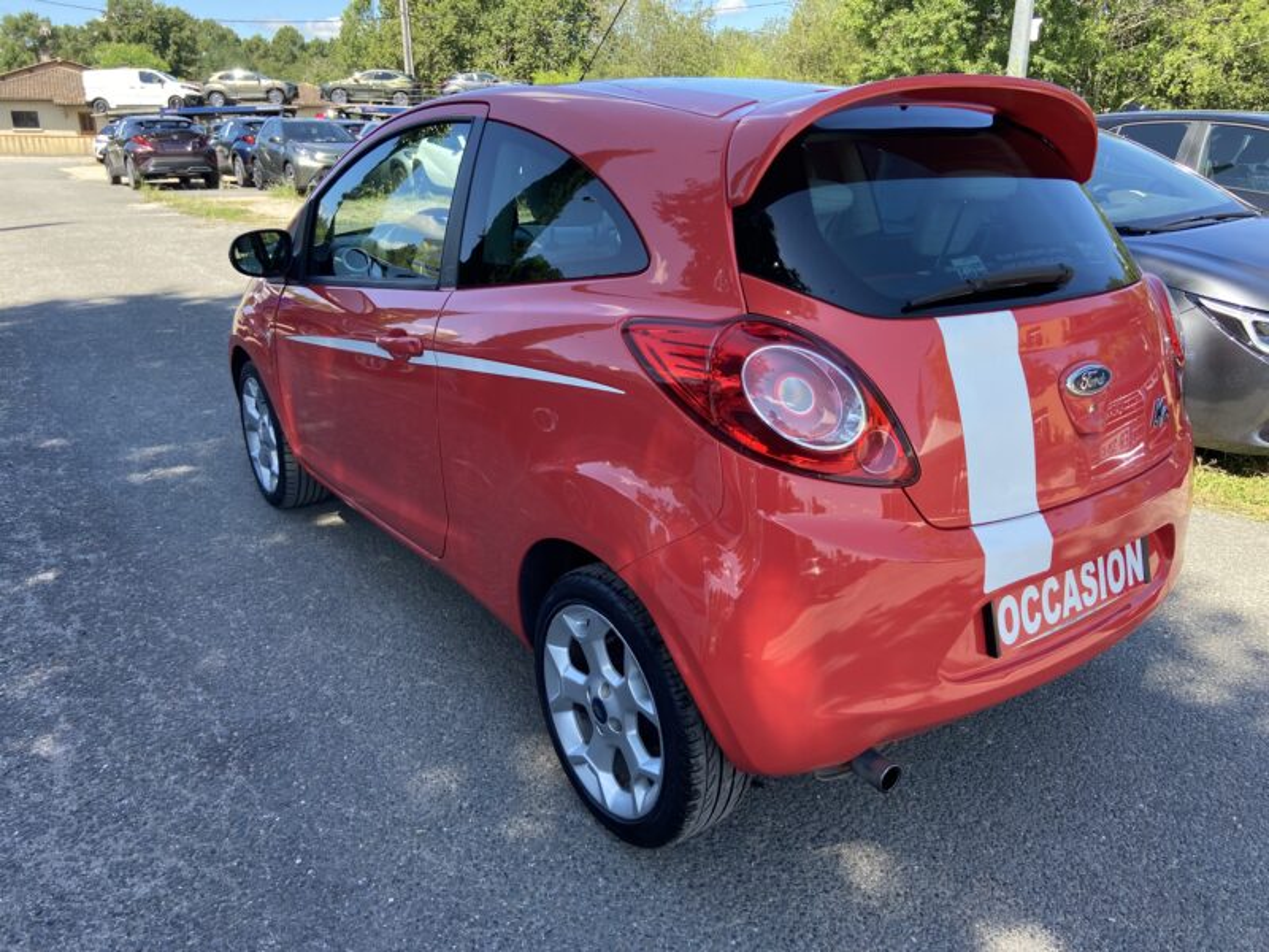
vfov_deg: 53.1
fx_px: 953
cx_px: 634
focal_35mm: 26
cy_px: 476
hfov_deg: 67.3
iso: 32
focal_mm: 4.25
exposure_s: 1/431
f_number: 1.8
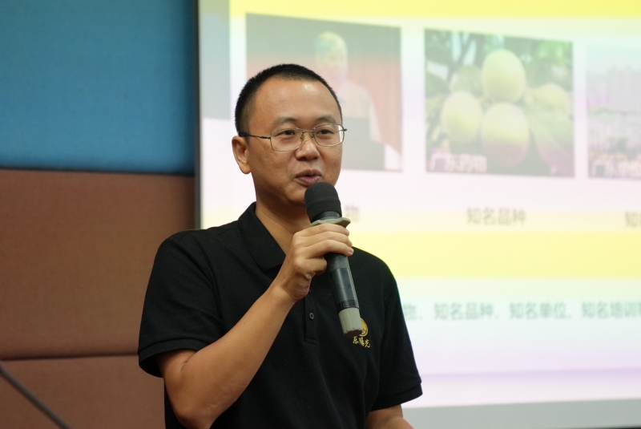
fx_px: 1871
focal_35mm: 105
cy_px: 214
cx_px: 320
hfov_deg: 19.4
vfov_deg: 13.1
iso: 1250
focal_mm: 70
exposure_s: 1/160
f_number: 2.8
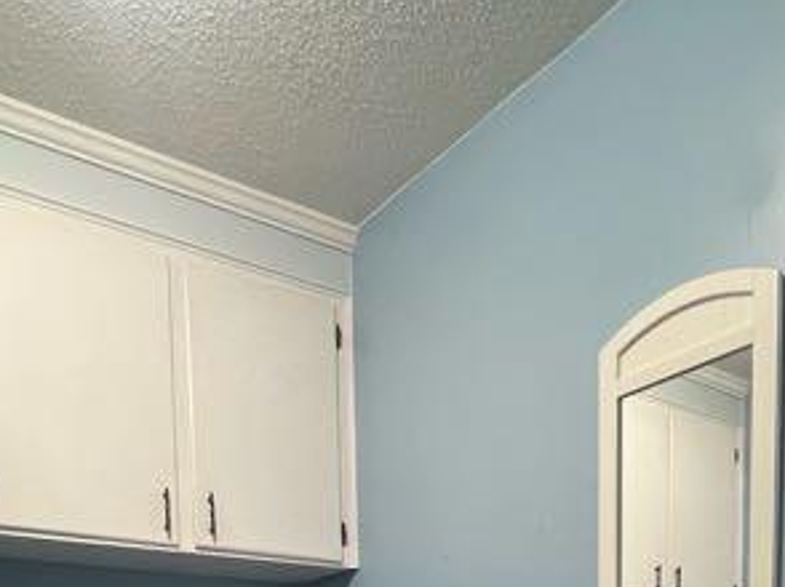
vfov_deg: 29.0
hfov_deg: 50.2
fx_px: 838
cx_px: 411
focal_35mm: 37
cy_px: 815
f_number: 1.8
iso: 250
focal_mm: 1.57
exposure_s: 1/60
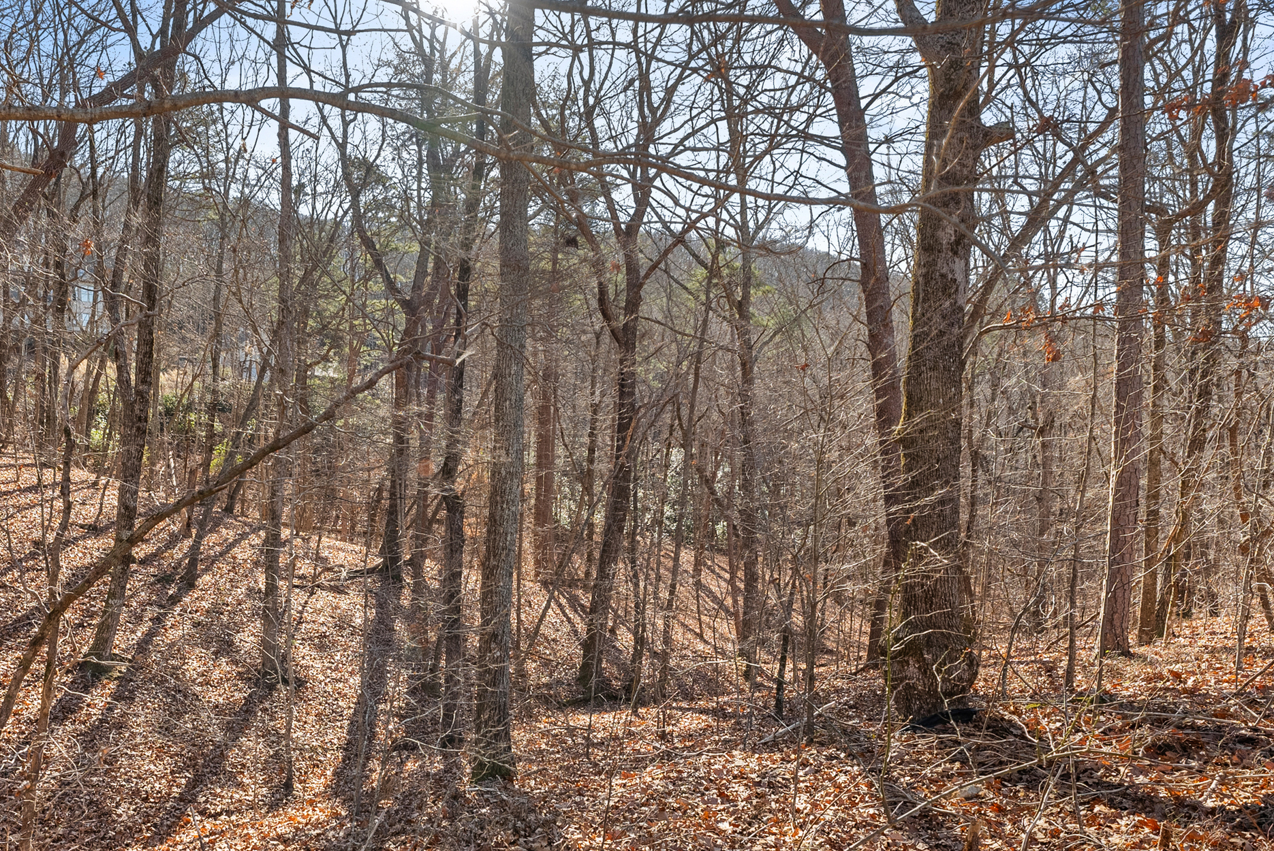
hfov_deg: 73.9
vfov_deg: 54.8
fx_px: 815
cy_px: 514
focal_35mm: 23
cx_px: 433
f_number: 7.1
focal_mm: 14
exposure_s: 1/125
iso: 640
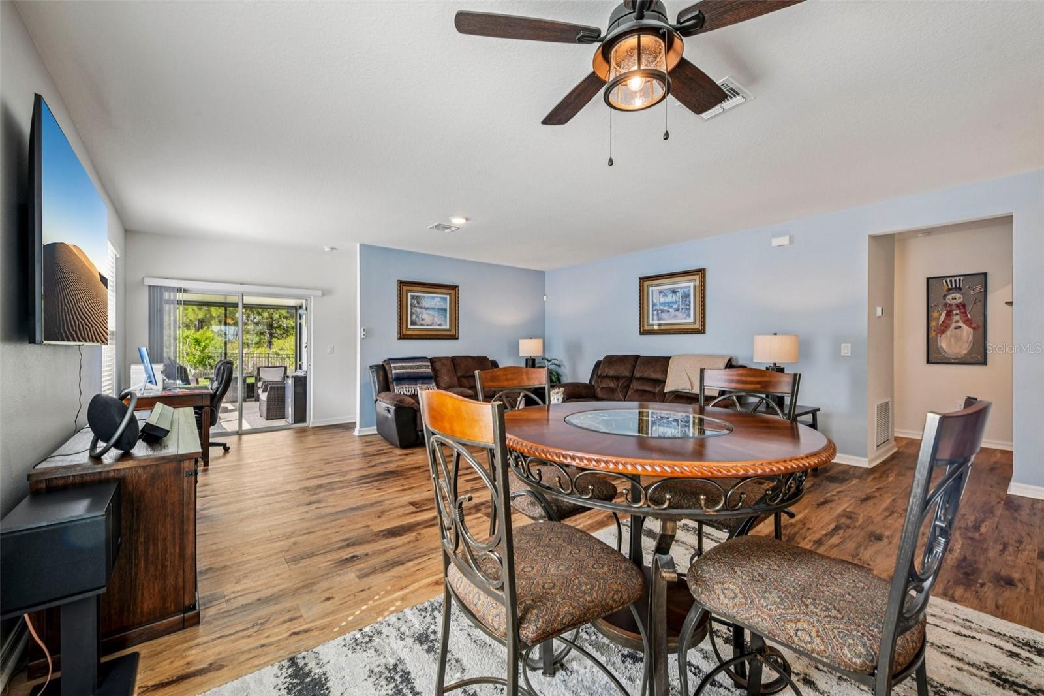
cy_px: 348
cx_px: 522
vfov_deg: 77.3
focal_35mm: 15
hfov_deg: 100.4
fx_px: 435
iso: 400
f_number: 8
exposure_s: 1/13
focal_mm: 15
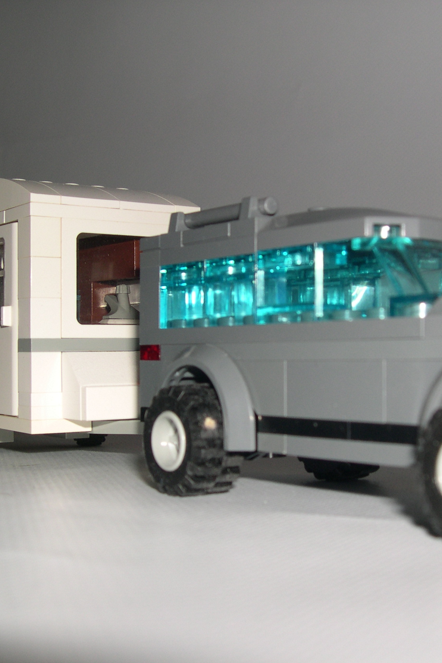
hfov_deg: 25.5
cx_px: 271
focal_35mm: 53
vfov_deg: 37.5
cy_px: 331
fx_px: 976
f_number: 7.6
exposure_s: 1/60
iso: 100
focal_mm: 8
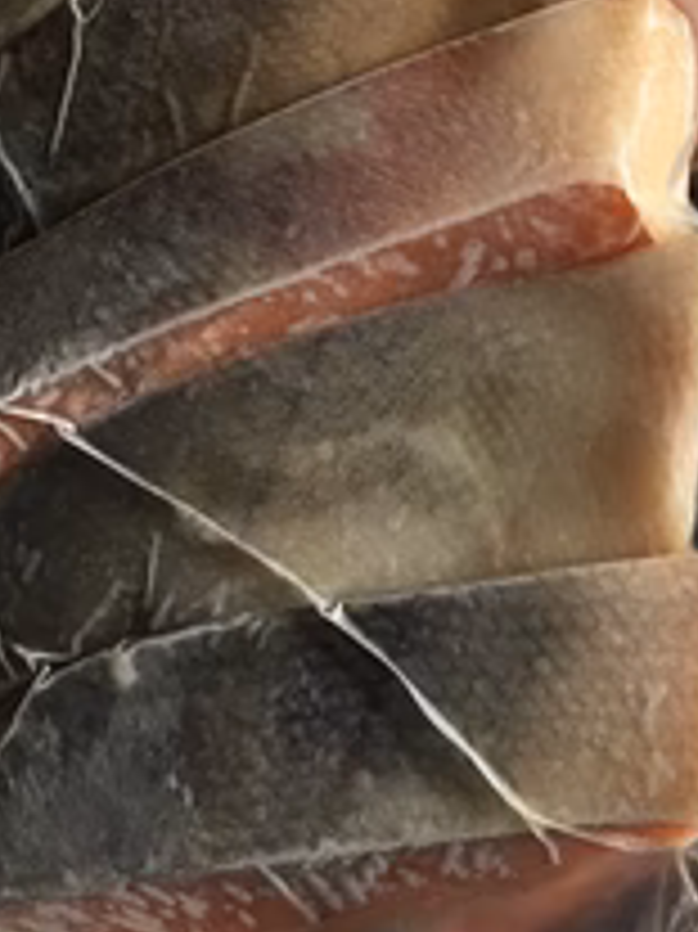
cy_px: 36
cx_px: 639
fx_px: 1507
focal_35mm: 56
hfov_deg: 25.2
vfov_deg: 32.1
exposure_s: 1/30
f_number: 2.2
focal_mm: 4.15
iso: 80
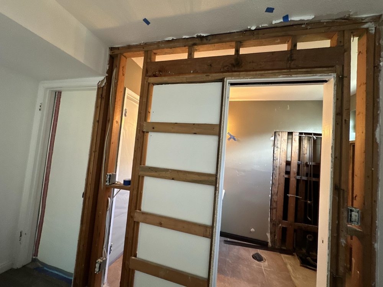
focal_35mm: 14
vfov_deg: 85.7
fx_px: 155
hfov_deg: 102.1
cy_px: 144
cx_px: 192
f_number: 2.2
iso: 640
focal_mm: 2.22
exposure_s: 1/60
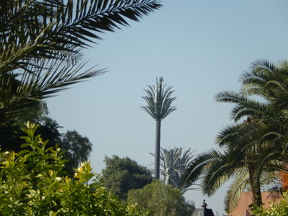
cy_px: 108
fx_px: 4276
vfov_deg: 2.9
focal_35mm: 514
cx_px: 144
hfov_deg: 3.9
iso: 125
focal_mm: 92.3
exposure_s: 1/400
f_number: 6.3
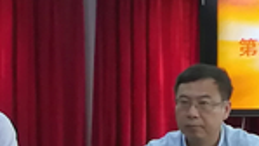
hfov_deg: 9.8
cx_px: 71
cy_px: 149
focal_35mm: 219
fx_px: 1505
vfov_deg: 5.5
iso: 250
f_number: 2.2
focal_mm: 3.83
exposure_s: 1/33.3
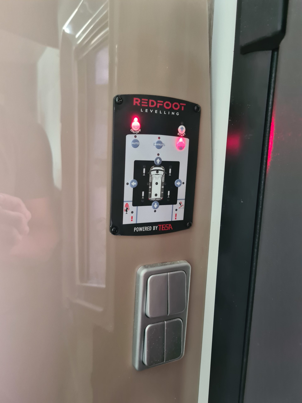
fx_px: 302
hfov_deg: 53.1
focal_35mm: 26
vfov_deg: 67.3
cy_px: 202
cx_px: 151
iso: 640
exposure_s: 1/25
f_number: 1.8
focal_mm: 5.4
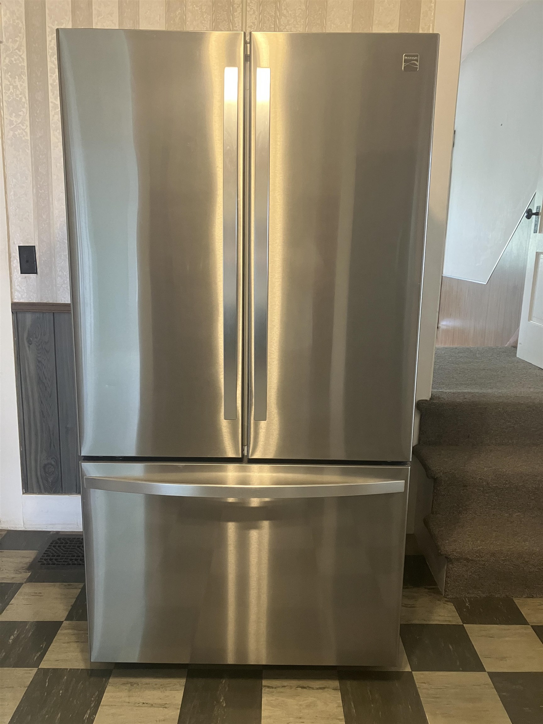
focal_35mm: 28
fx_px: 586
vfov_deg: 63.4
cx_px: 272
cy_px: 362
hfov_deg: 49.7
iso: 320
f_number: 1.8
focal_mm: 3.99
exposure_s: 1/60
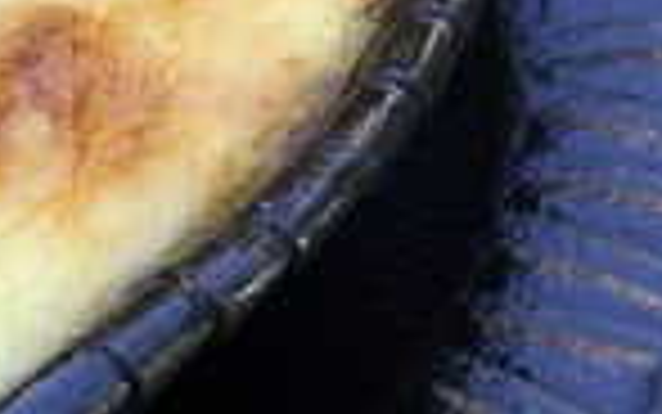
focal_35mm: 146
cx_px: -621
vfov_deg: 9.0
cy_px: 119
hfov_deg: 12.7
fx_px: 2635
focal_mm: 4.15
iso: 25
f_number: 2.2
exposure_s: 1/228
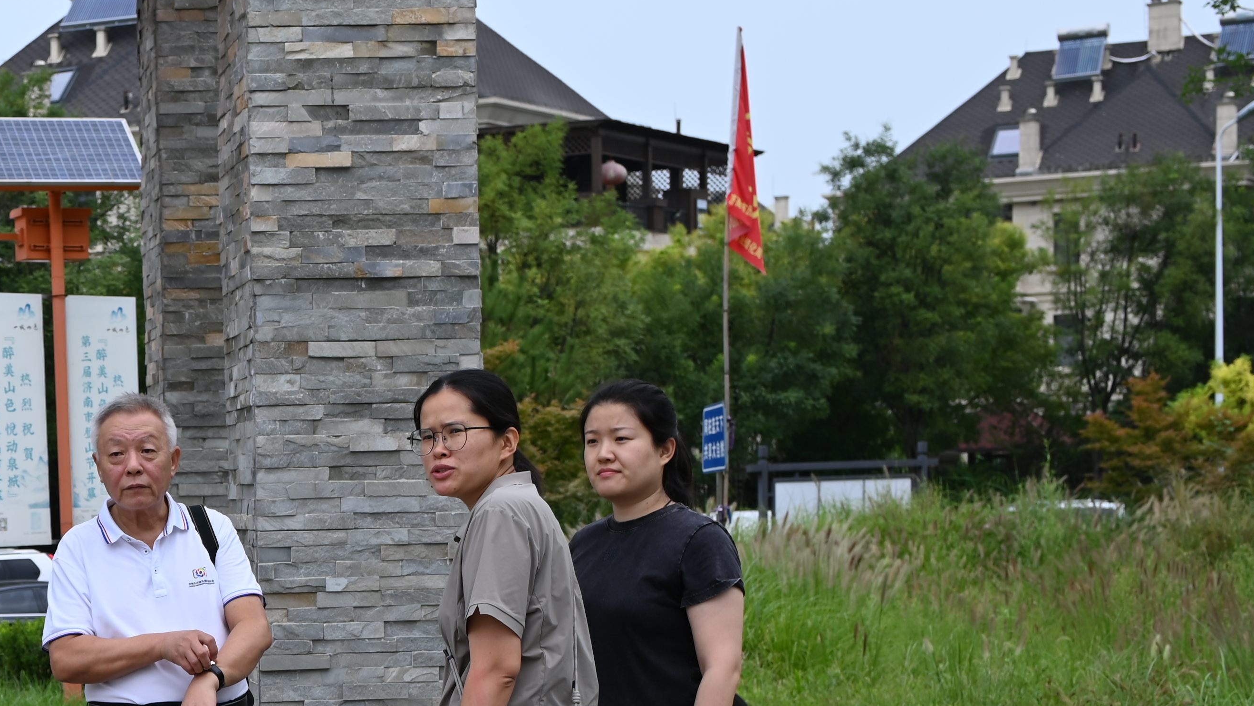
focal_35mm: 84
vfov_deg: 14.1
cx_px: 2
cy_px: 753
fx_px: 2793
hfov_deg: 24.2
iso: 100
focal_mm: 35
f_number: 5.6
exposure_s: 1/200
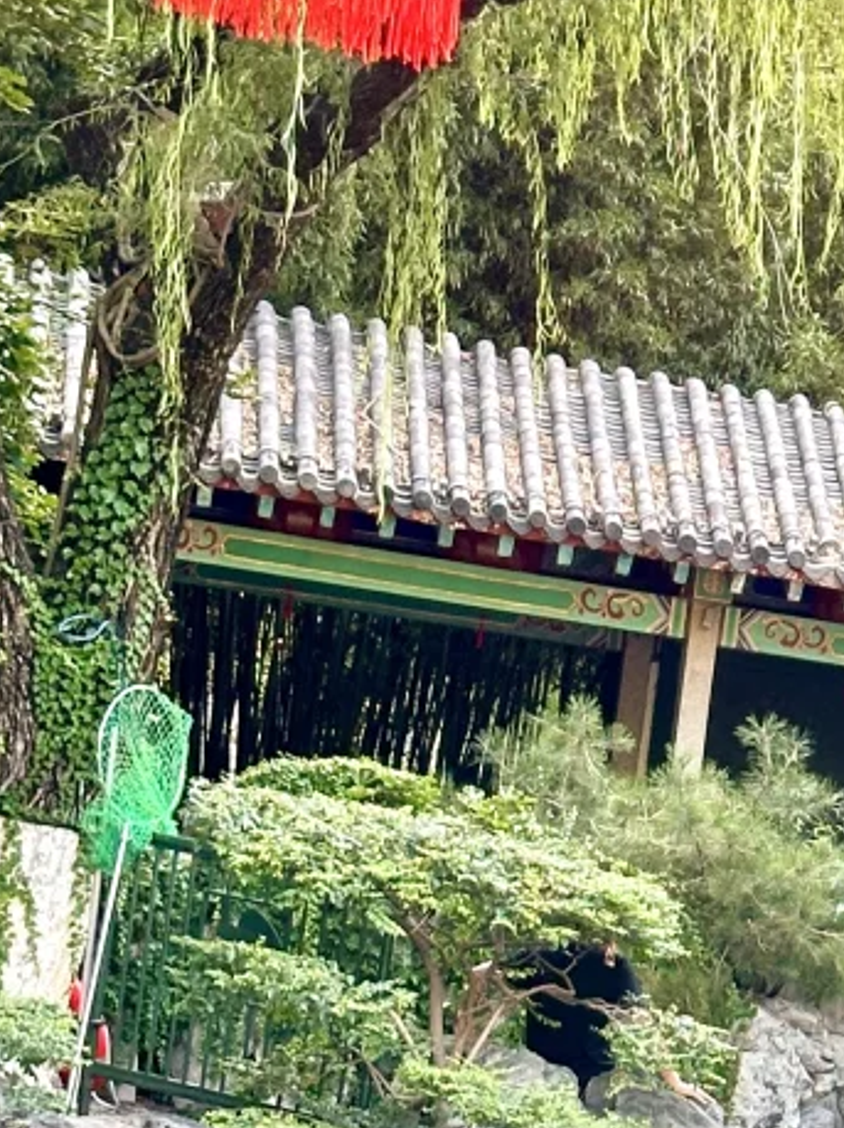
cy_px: 1234
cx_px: 1316
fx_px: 4913
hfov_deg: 9.5
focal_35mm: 151
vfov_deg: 12.9
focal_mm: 6.86
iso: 80
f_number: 1.78
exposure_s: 1/107
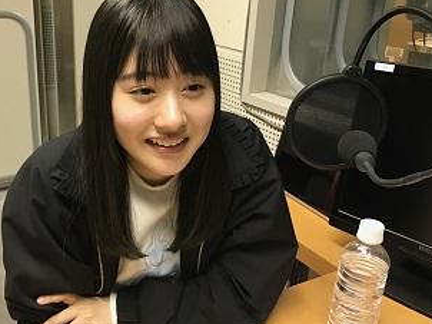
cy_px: 160
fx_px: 474
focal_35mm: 38
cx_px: 149
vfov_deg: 37.7
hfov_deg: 48.3
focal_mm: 3.99
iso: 64
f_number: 1.8
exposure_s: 1/17
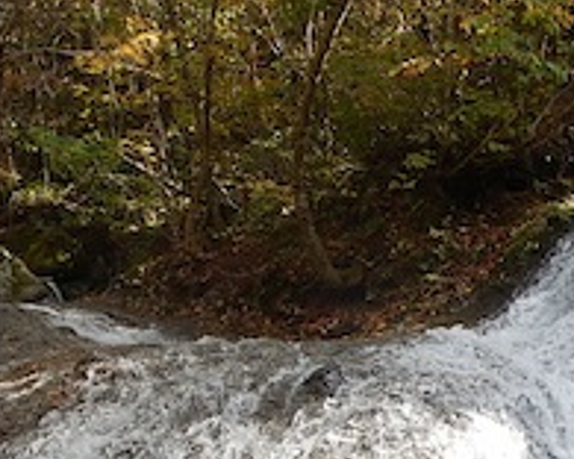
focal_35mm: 56
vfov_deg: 26.1
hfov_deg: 33.1
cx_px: 403
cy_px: 427
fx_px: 951
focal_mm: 5
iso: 125
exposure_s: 1/125
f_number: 3.9
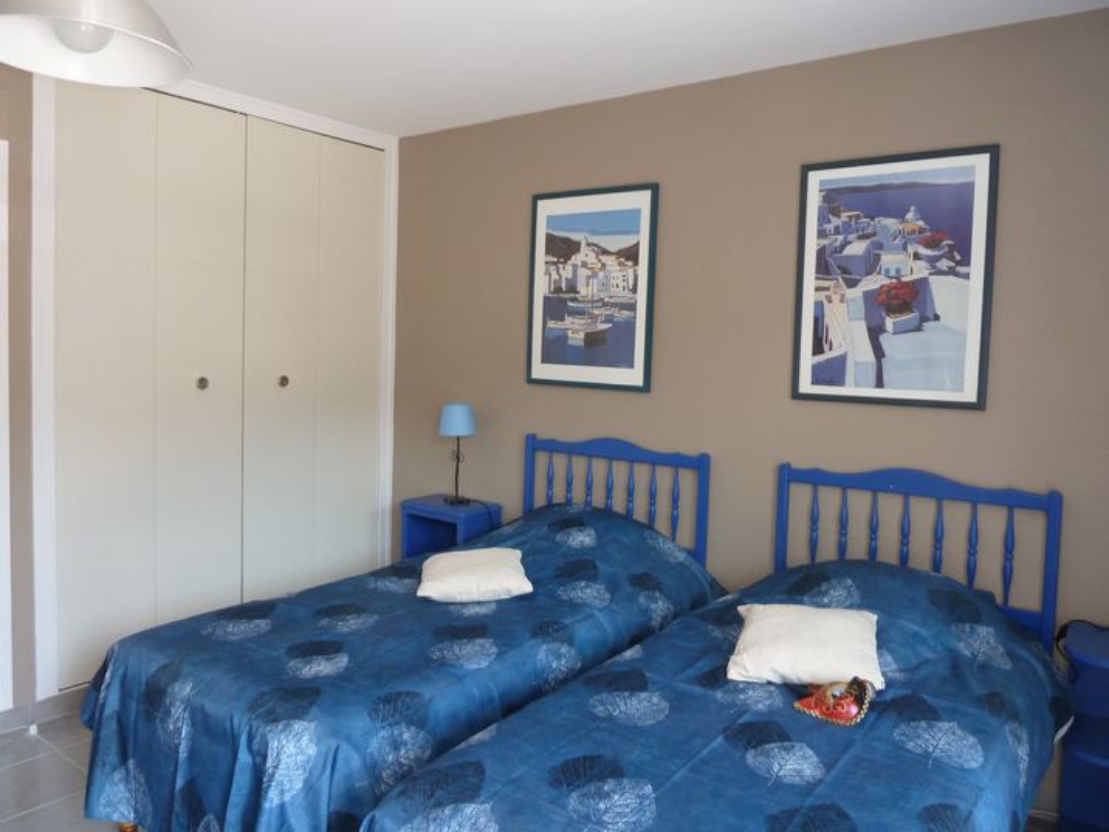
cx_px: 554
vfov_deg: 54.9
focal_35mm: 25
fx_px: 801
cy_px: 416
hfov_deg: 69.4
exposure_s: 1/30
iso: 160
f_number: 3.3
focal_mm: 4.1
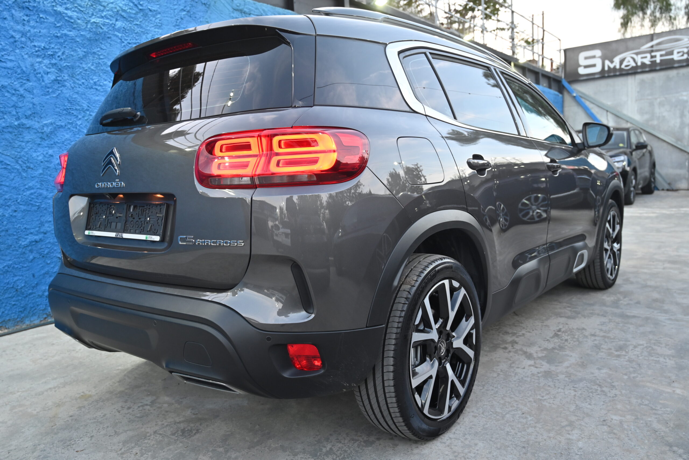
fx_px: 555
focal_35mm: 29
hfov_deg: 63.7
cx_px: 344
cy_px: 230
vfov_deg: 45.0
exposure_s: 1/125
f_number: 4
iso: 560
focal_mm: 29
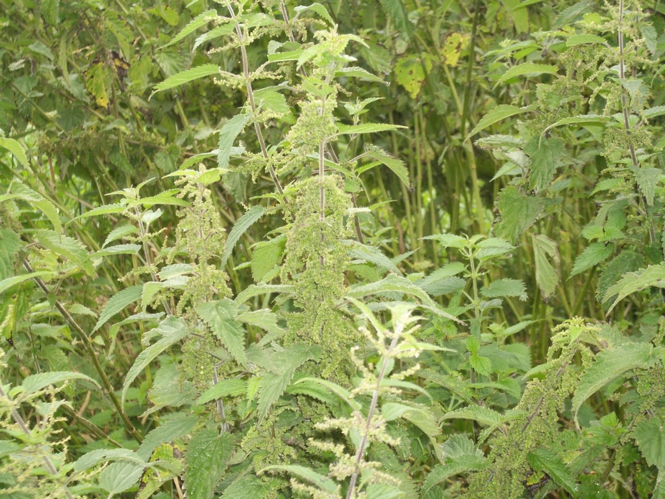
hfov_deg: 26.3
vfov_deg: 19.9
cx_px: 332
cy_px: 250
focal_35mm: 74
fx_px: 1422
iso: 200
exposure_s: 1/125
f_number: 3.9
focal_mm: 12.2
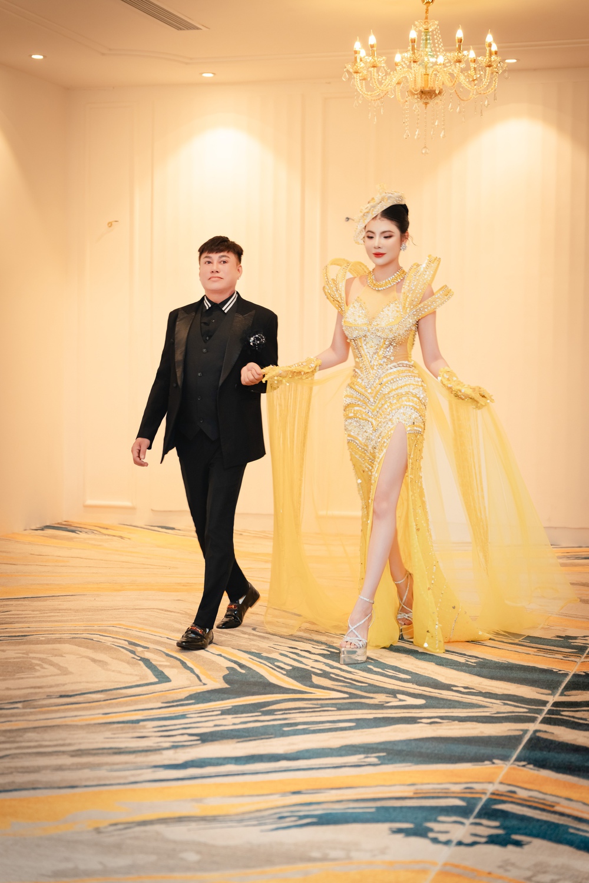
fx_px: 1568
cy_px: 442
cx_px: 294
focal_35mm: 64
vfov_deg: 31.5
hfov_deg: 21.3
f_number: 2.8
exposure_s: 1/125
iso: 800
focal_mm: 63.9
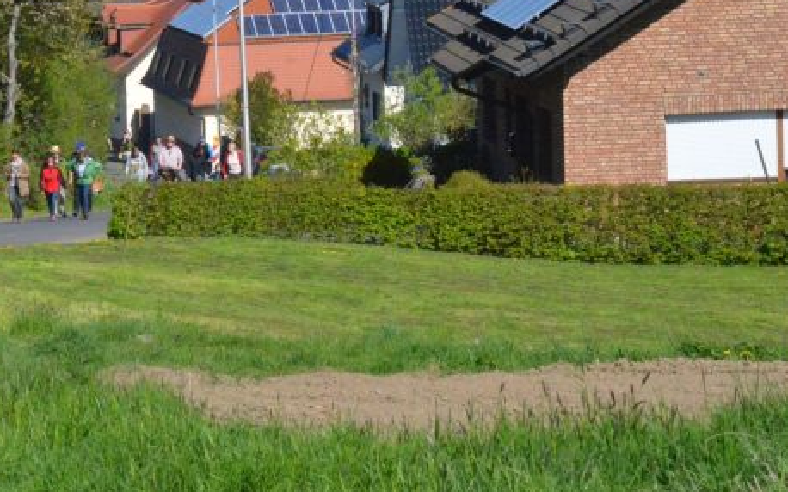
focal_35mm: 254
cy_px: 170
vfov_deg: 5.2
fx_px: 5449
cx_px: 245
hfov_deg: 8.3
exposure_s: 1/3200
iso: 6400
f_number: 20
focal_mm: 105
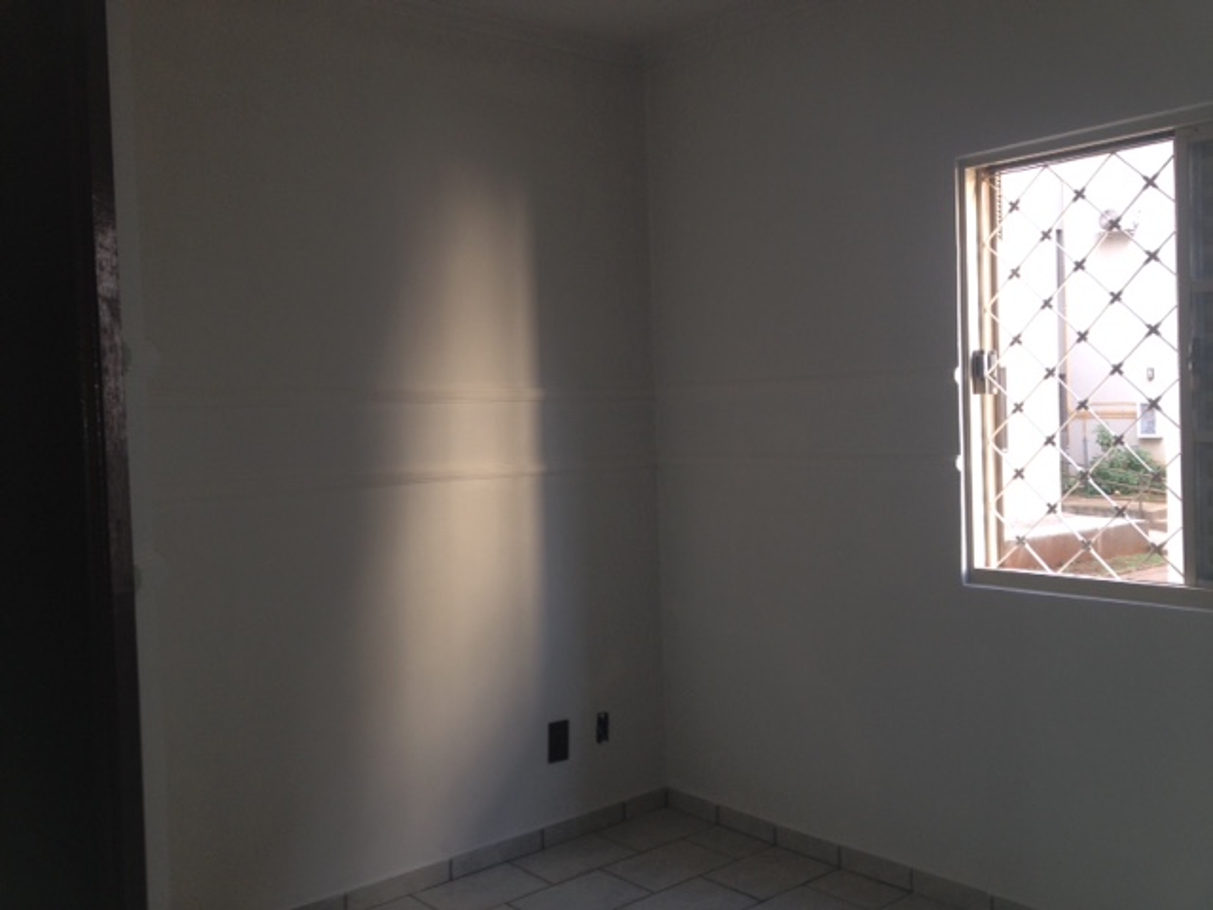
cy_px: 455
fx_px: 1226
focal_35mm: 35
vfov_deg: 40.7
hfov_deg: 52.6
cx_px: 606
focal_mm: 4.28
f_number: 2.4
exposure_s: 1/20
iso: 50
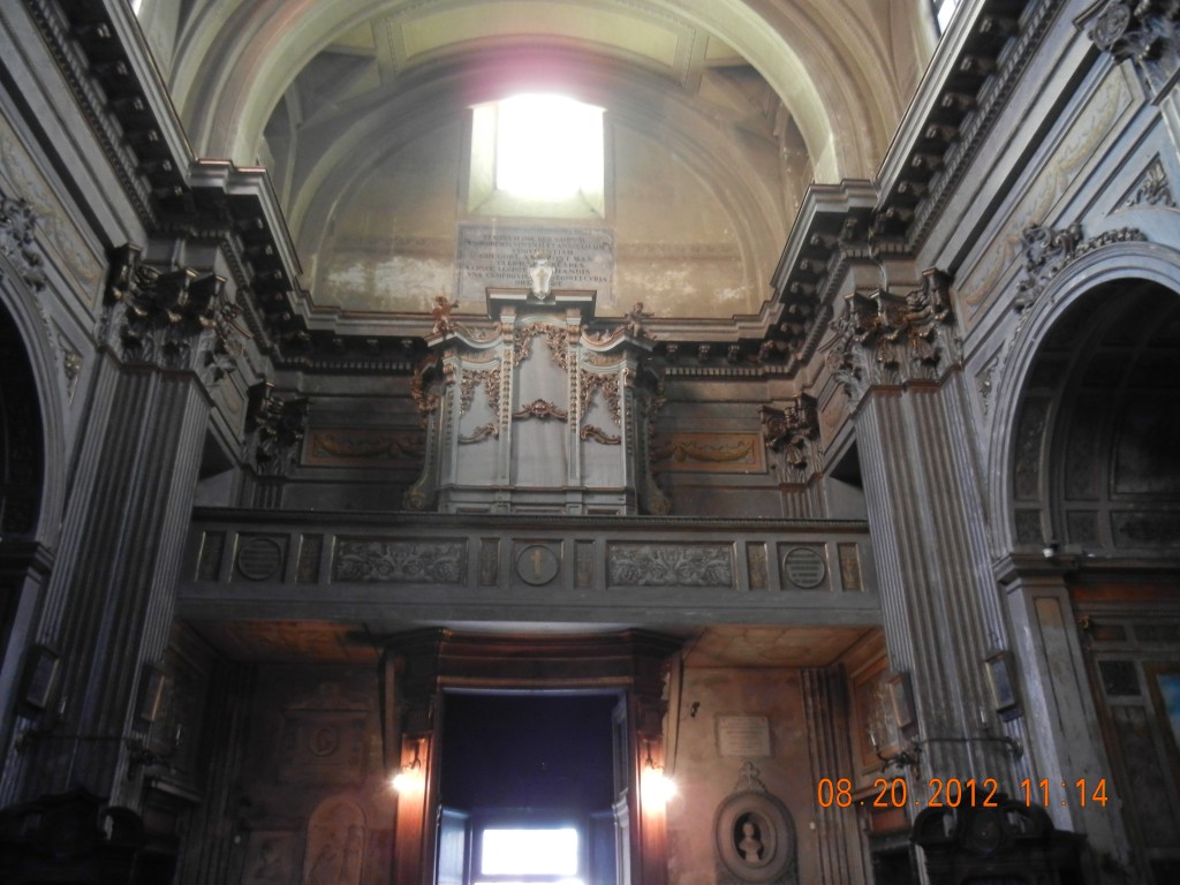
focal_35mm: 30
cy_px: 442
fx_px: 1023
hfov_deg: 60.0
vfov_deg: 46.8
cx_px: 590
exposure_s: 1/2.9
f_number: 3.5
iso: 200
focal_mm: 5.4
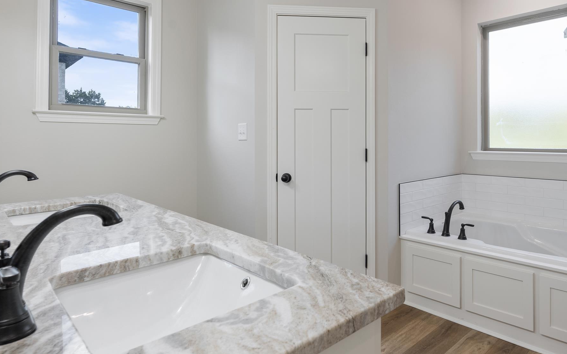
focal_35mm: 23
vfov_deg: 52.7
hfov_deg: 73.8
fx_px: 355
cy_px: 147
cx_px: 396
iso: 250
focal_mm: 16
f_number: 9
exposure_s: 1/5
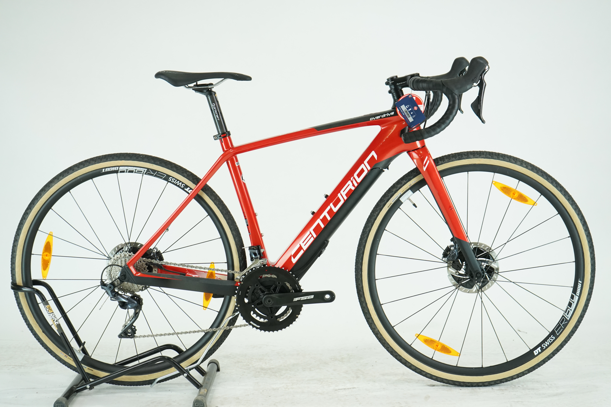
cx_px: 306
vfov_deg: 22.6
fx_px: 1018
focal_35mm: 60
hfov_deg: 33.4
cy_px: 204
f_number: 5.6
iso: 1600
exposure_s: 1/200
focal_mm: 60
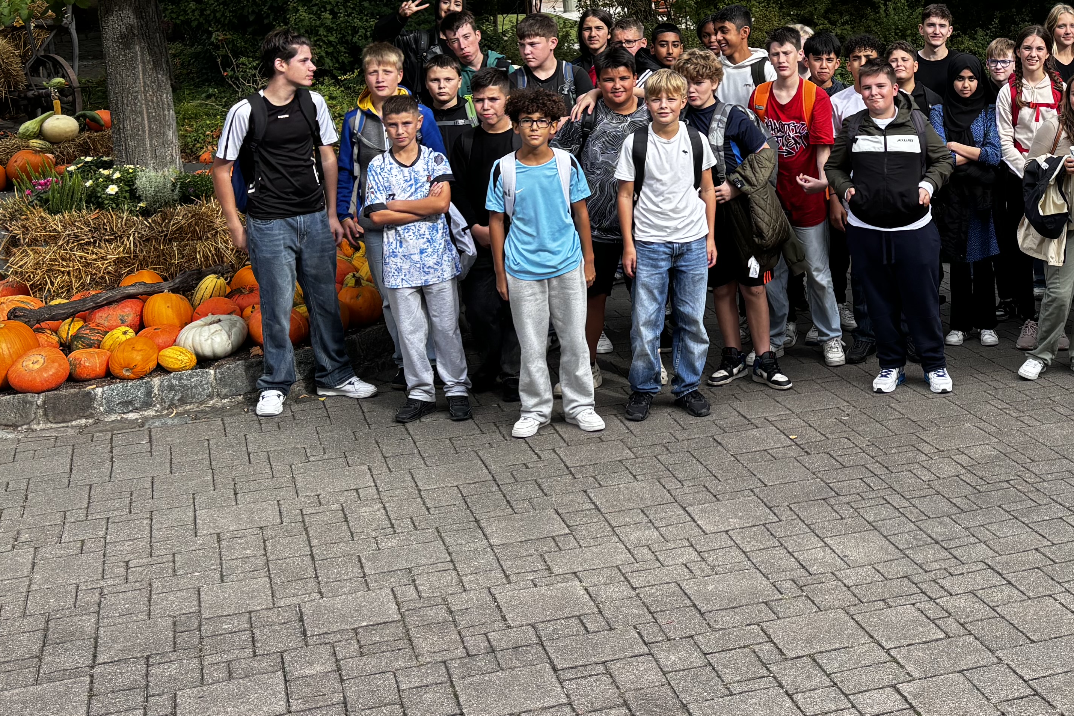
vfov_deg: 24.5
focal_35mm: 54
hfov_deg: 35.1
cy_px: 99
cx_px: 935
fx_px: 1611
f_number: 1.6
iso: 50
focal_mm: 5.96
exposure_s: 1/468
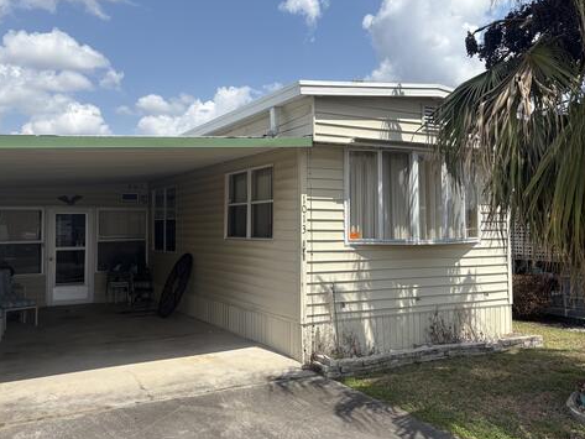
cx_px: 288
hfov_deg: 55.3
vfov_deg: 42.9
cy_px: 195
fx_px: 558
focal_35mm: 33
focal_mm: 5.96
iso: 50
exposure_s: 1/4329
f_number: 1.6
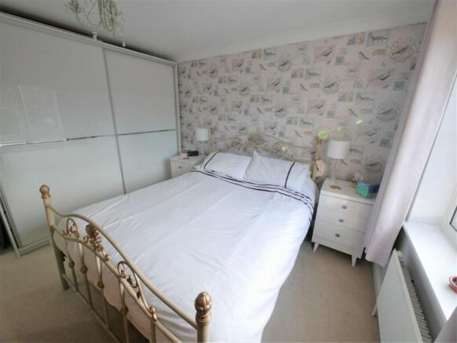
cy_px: 172
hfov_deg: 102.0
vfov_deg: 85.7
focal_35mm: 14
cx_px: 228
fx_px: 185
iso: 400
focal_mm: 7
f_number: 4
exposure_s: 1/60
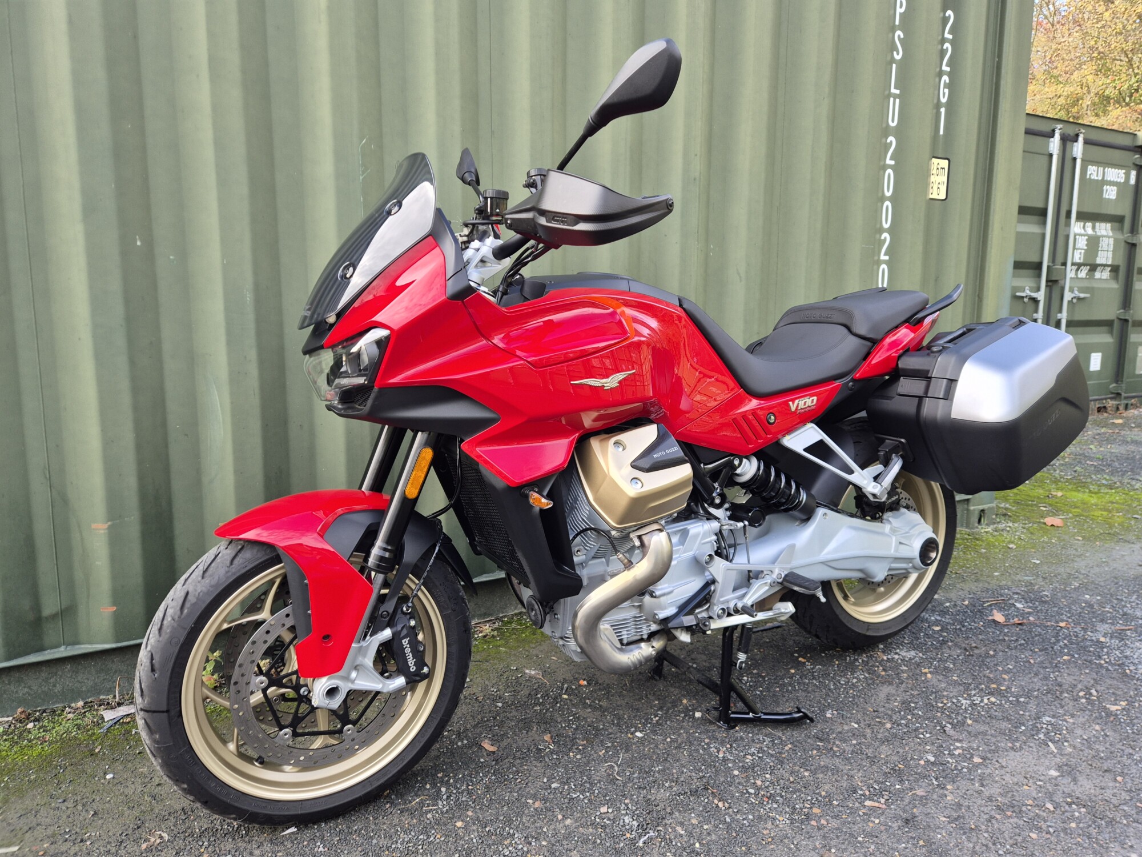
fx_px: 759
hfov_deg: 73.9
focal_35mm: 23
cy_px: 428
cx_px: 571
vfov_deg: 58.9
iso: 50
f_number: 1.8
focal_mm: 5.4
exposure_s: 1/180
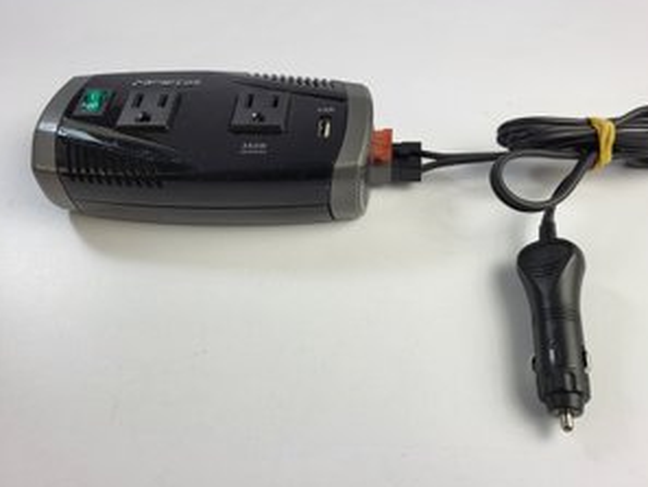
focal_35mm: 30
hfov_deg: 59.8
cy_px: 217
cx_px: 357
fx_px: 562
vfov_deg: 46.7
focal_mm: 5.4
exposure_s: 1/372
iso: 40
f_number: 1.8
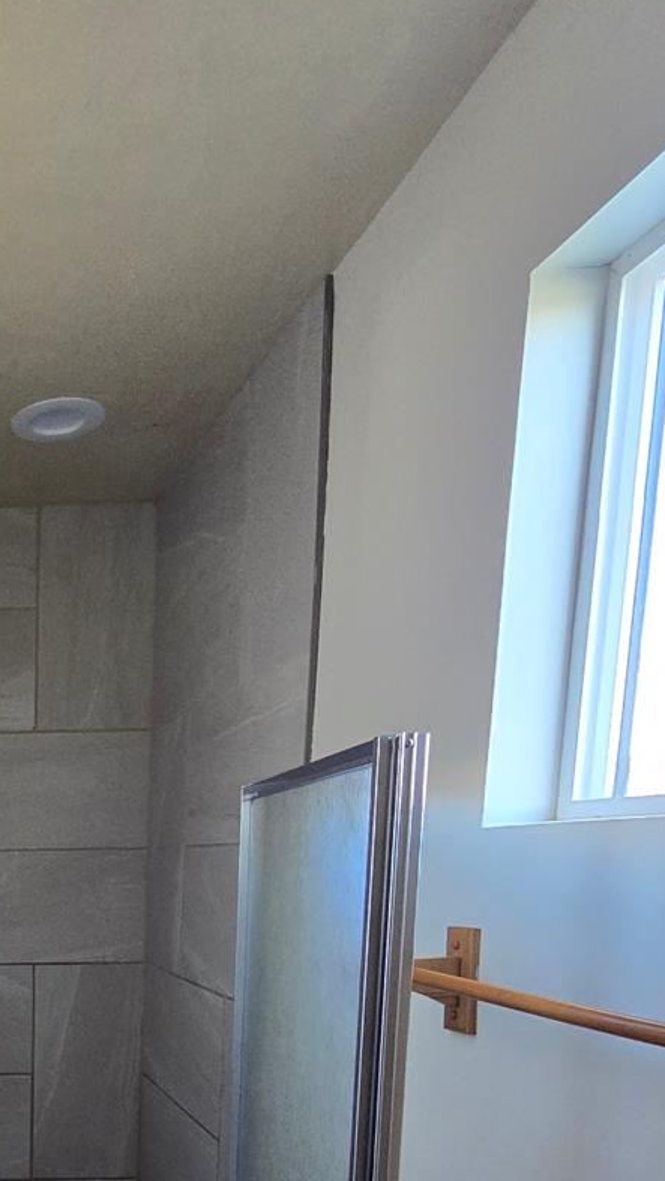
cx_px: -131
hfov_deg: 34.4
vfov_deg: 62.4
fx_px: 846
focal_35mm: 27
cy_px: 986
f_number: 2.2
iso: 400
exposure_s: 1/60
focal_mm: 2.2
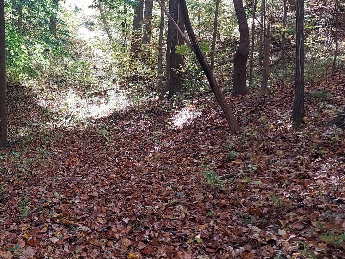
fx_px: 448
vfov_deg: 31.8
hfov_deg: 39.5
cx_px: 46
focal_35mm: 45
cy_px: 78
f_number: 1.8
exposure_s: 1/60
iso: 64
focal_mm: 4.6
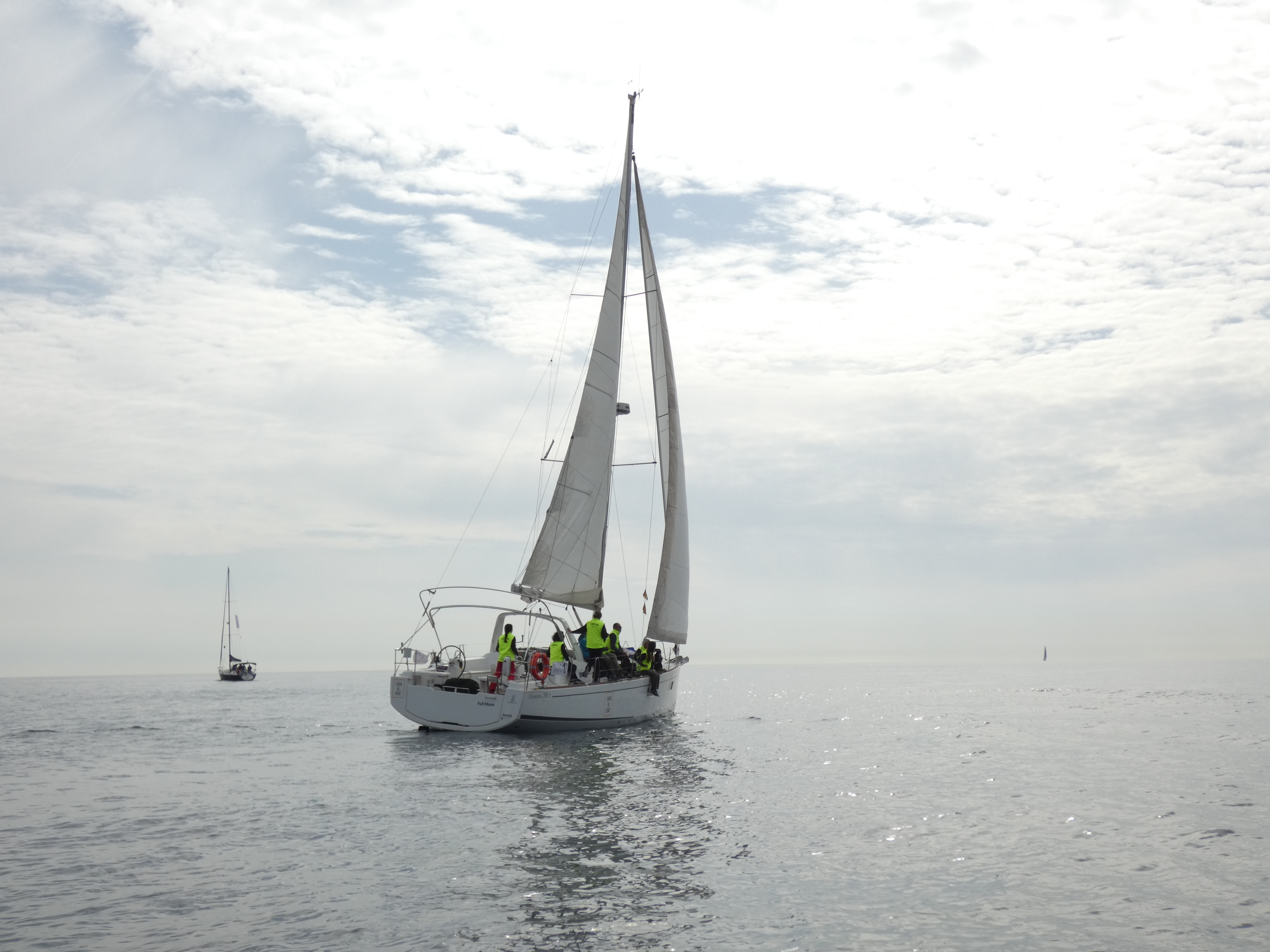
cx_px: 635
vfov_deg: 35.1
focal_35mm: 41
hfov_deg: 45.8
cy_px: 476
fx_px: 1504
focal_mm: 7.3
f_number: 3.6
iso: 80
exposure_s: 1/2000
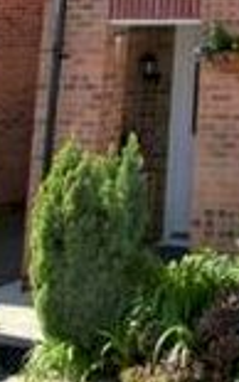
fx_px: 718
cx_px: 471
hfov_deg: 15.4
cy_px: -142
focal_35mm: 69
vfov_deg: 24.9
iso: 400
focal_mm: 10
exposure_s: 1/250
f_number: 10
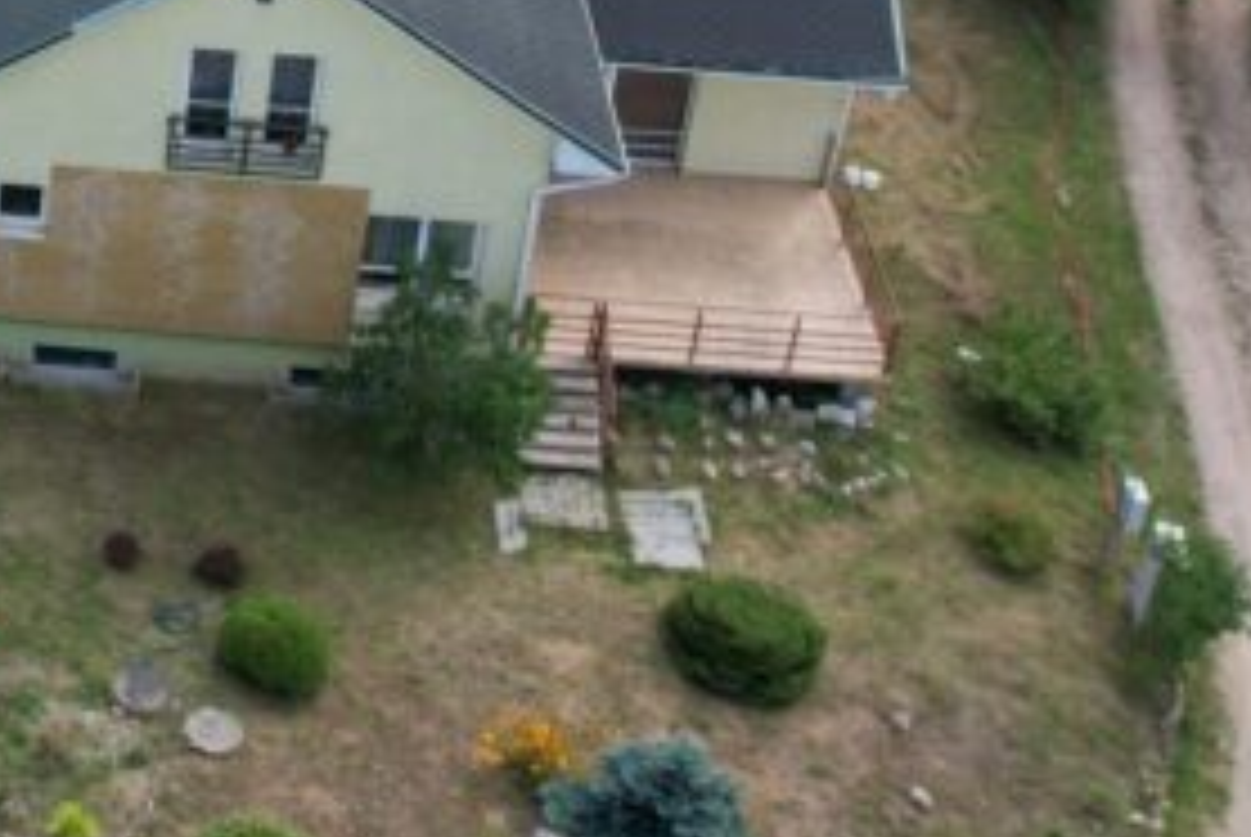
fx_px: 2818
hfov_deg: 22.5
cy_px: -398
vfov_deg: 15.6
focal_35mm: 81
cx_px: -351
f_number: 2.8
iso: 200
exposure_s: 1/725
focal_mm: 8.38
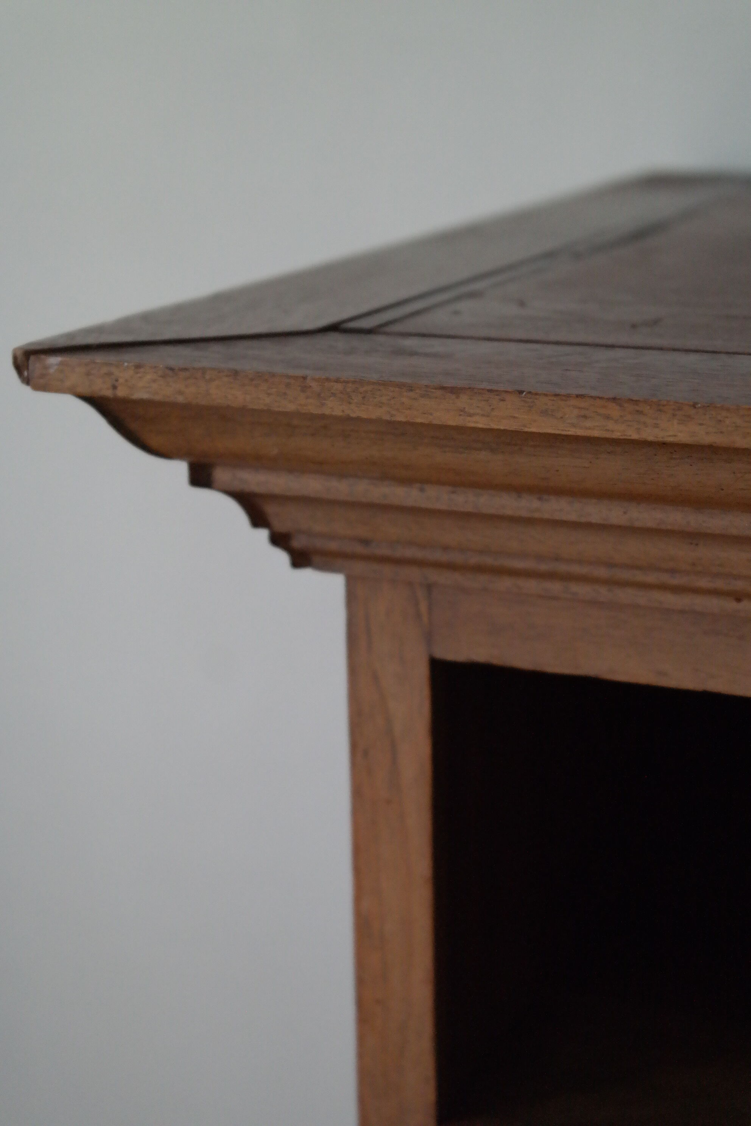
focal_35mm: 77
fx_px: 2409
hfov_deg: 17.7
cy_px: 563
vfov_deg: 26.3
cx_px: 376
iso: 3200
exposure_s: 1/50
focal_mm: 50
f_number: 5.6
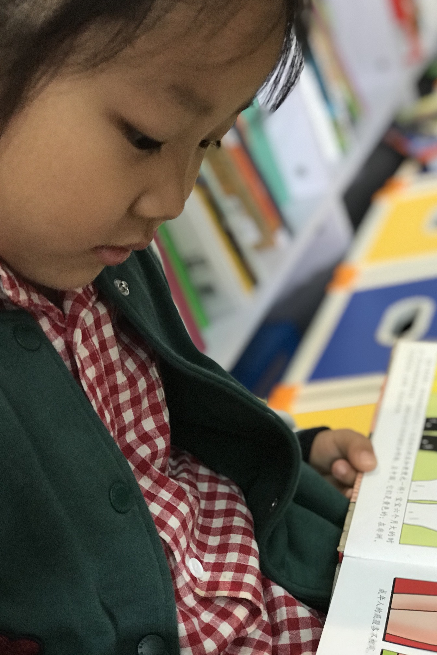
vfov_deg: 33.4
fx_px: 1093
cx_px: 208
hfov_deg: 22.6
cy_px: 327
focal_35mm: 60
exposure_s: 1/50
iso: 320
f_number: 2.8
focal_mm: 6.6
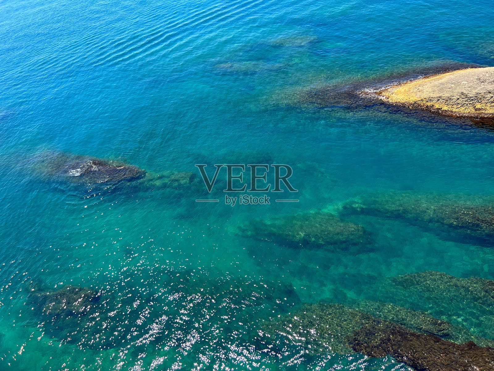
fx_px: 371
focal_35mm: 26
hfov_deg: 67.3
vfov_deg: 53.1
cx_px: 247
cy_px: 186
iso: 50
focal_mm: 5.7
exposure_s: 1/1901
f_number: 1.5
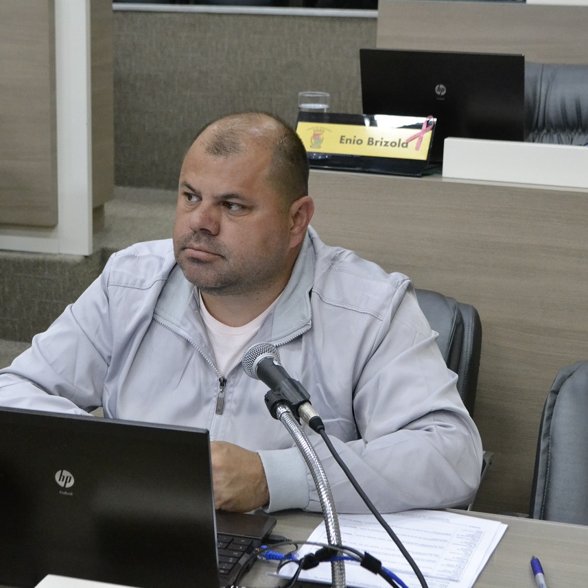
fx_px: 1300
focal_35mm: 68
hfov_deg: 25.5
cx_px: 267
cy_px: 292
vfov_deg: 25.5
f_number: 5.6
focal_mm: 35
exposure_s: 1/60
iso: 3200
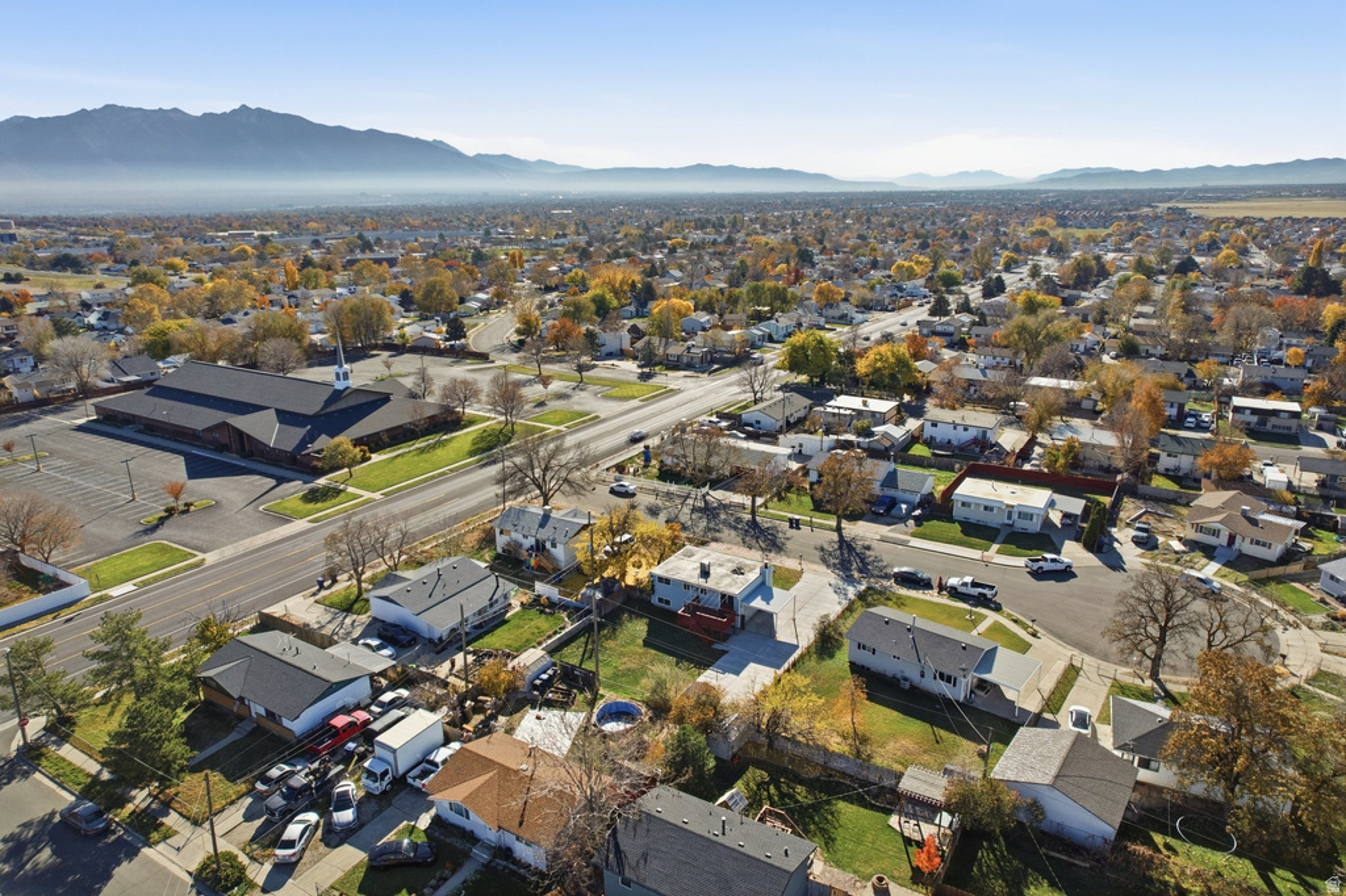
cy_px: 448
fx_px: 822
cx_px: 673
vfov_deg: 57.2
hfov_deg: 78.6
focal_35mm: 22
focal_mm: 8.4
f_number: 2.8
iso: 100
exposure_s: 1/3200
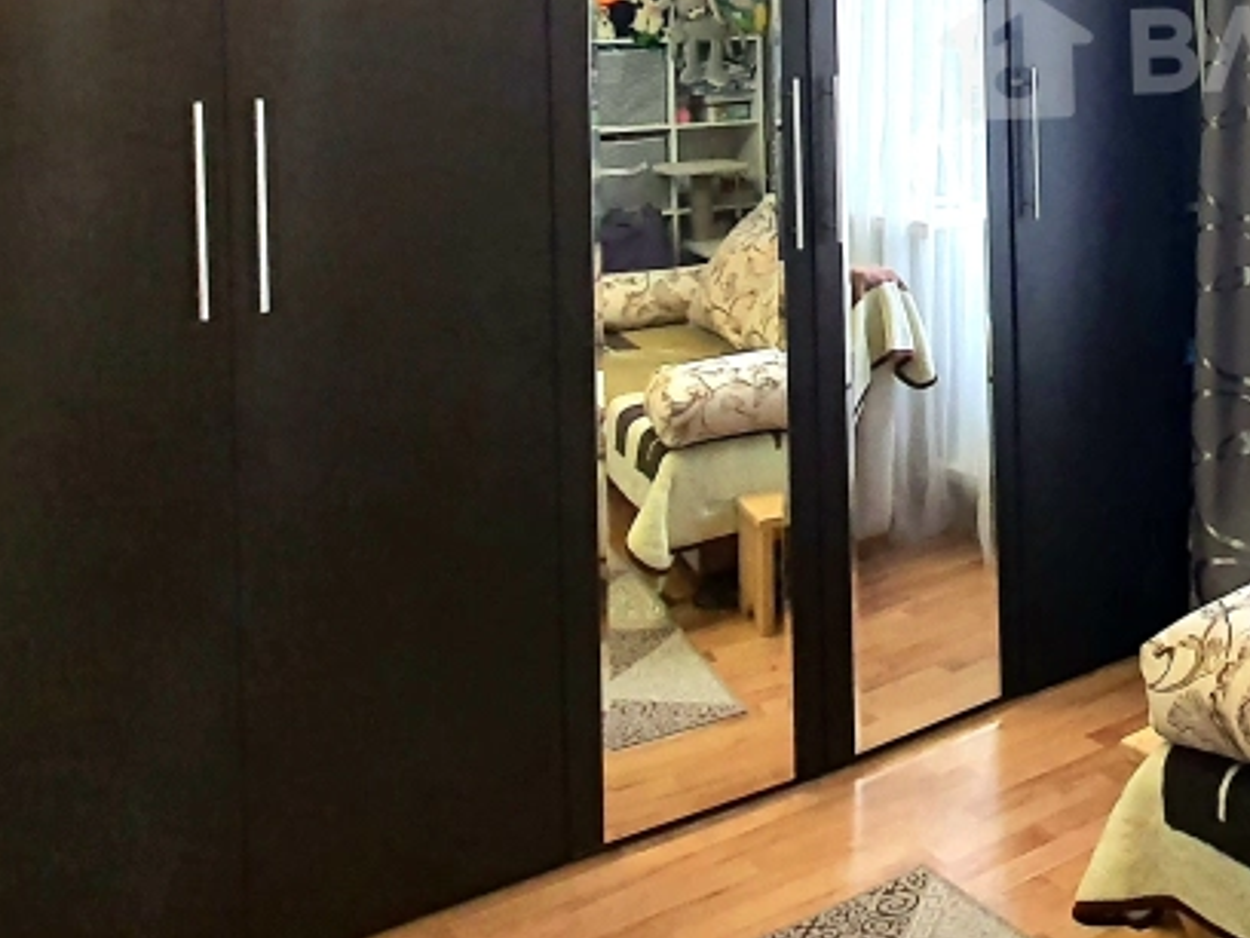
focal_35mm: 40
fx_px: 1444
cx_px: 1296
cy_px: 38
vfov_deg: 33.4
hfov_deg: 40.1
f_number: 2.2
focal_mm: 1.8
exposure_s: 1/50
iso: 200
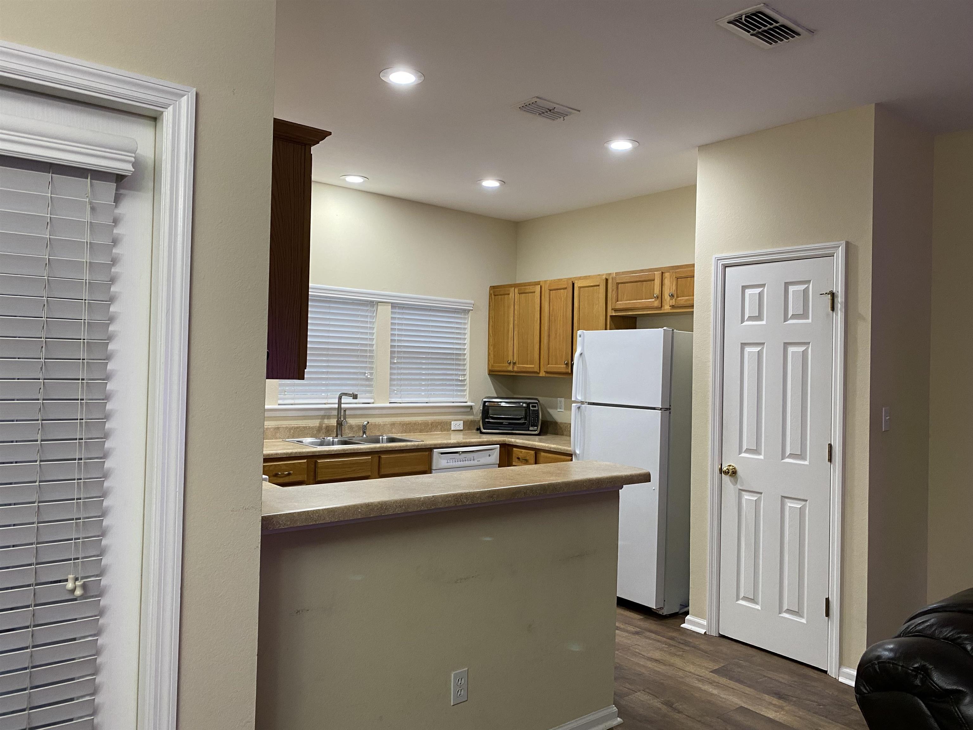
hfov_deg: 67.3
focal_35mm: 26
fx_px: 731
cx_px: 486
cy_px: 365
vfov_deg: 53.1
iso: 160
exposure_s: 1/60
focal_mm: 4.25
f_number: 1.8
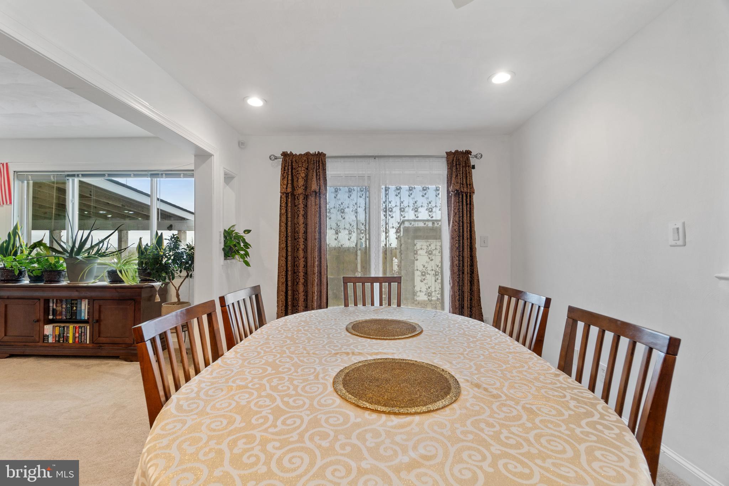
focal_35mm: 15
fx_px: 304
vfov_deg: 77.3
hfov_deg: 100.4
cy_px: 243
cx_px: 364
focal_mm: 10
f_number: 8
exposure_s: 1/1.67
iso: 250
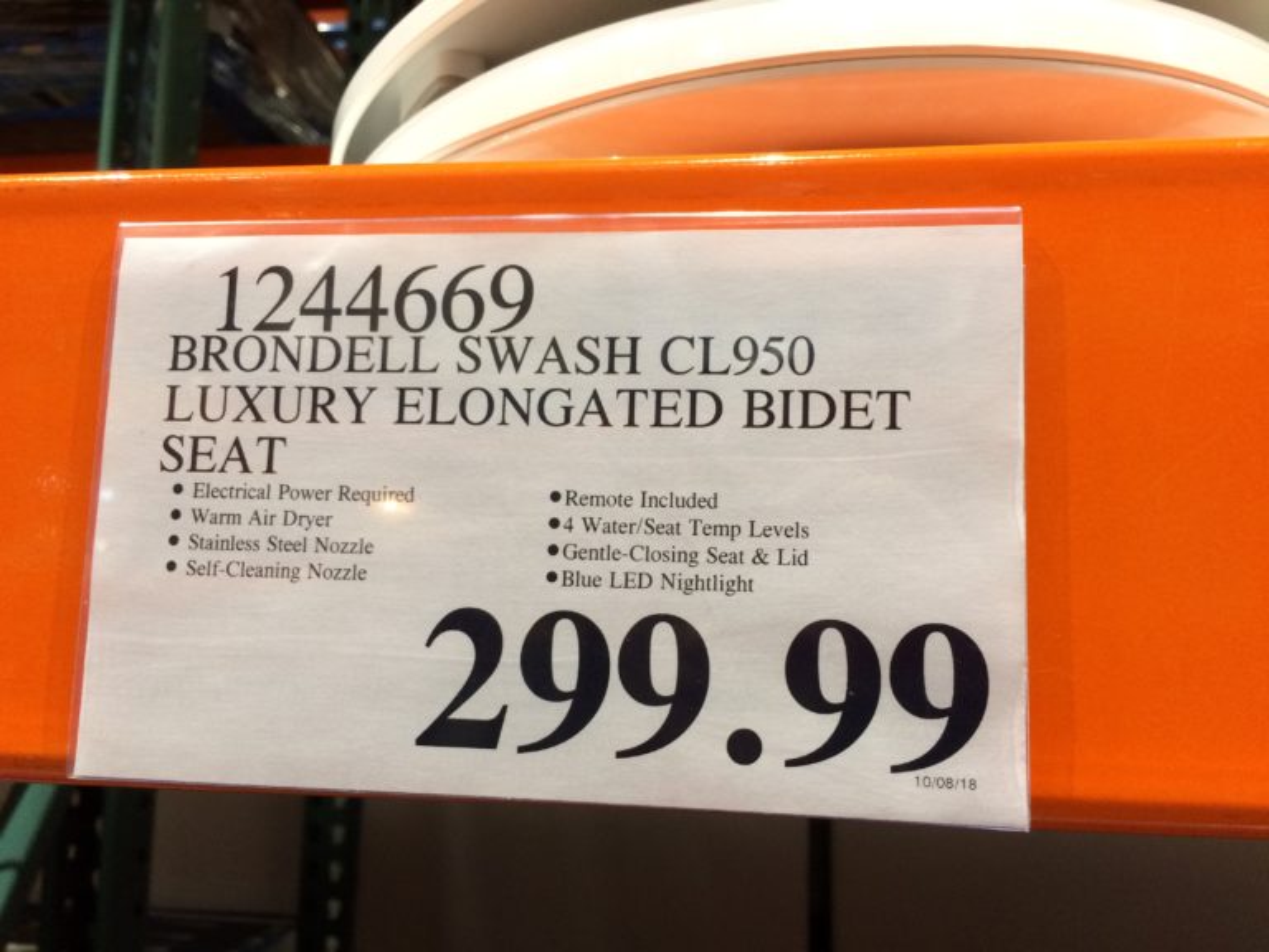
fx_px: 1063
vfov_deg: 48.2
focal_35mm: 29
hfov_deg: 61.7
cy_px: 476
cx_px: 634
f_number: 2.2
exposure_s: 1/30
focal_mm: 4.15
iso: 125
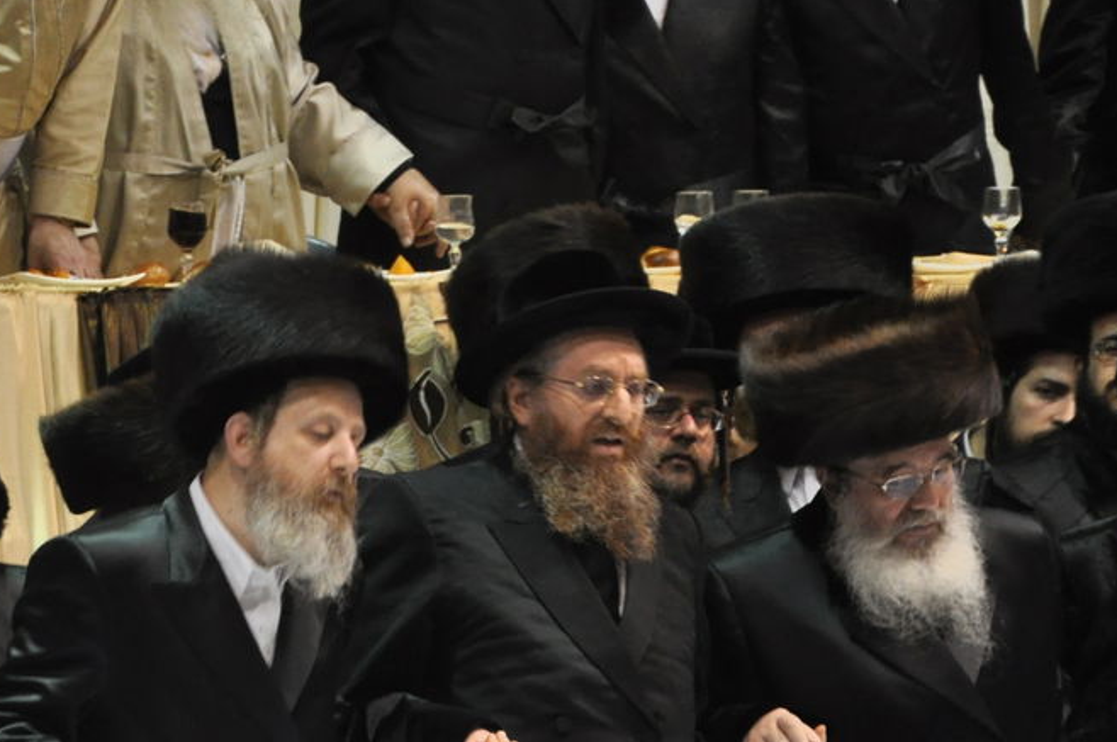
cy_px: 621
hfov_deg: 6.1
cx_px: -32
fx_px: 10383
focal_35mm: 335
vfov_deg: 4.1
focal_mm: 105
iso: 1000
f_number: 5.6
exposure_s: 1/80
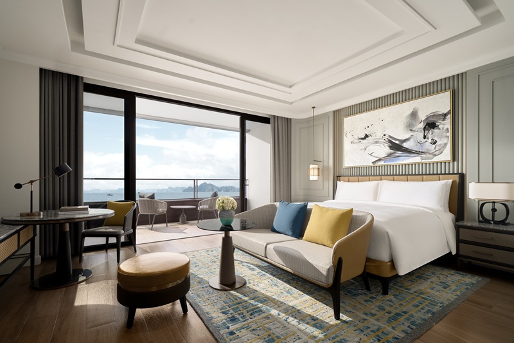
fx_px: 214
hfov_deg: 100.4
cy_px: 172
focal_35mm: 15
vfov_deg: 77.3
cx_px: 257
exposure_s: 1/80
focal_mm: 15
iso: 400
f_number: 6.3
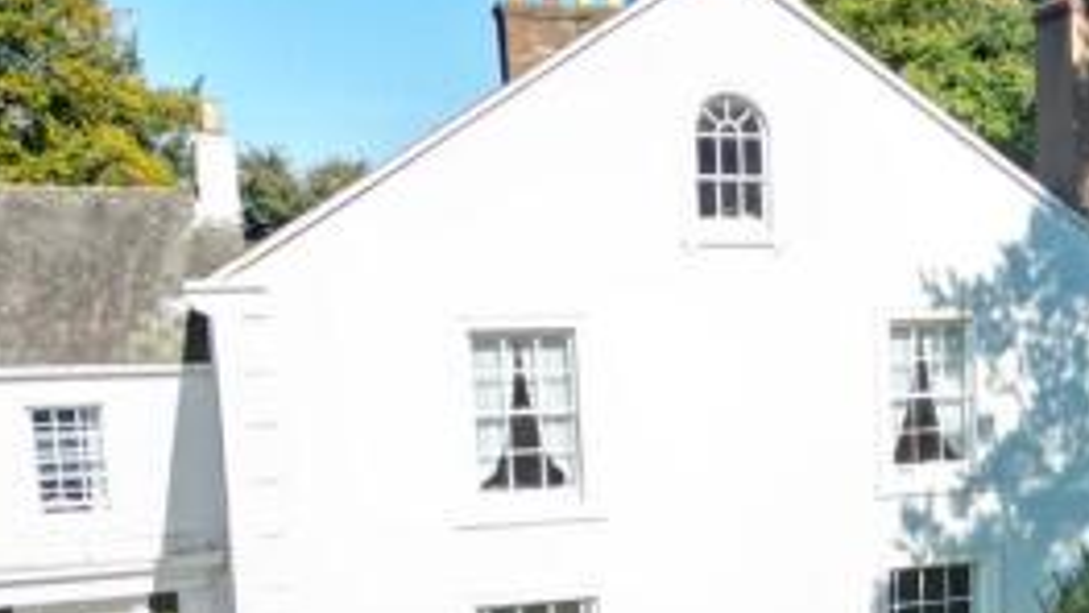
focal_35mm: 58
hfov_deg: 34.0
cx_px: 988
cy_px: 516
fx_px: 1675
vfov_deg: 20.4
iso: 100
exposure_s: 1/2000
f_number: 1.7
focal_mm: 6.72
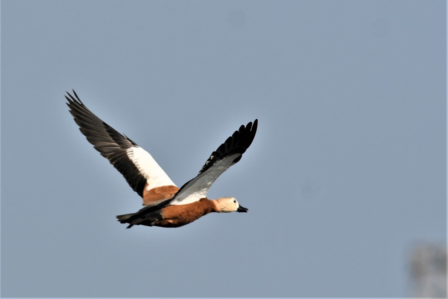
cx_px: 224
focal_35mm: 630
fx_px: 7839
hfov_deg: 3.3
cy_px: 150
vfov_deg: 2.2
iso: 200
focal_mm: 420
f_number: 7.1
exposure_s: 1/1250
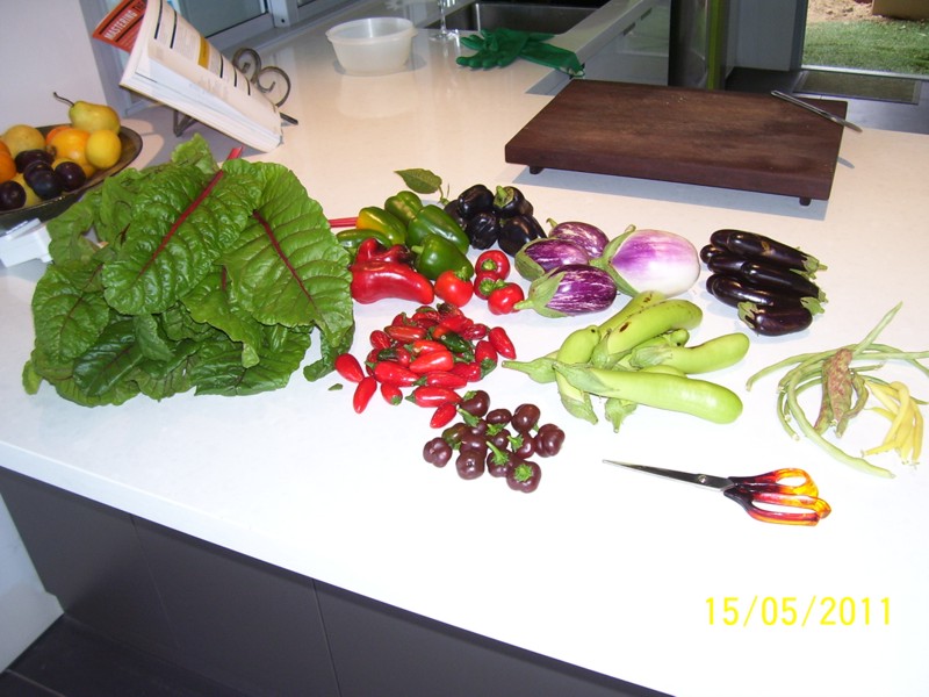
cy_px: 348
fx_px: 912
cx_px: 464
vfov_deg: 41.8
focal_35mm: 34
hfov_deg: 54.0
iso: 80
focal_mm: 5.6
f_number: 2.7
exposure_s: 1/60
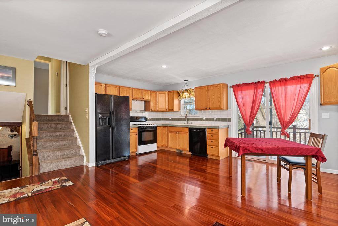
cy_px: 113
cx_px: 169
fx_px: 160
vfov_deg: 70.5
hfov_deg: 93.2
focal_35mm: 17
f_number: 6.3
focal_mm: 17
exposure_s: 1/13
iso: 400
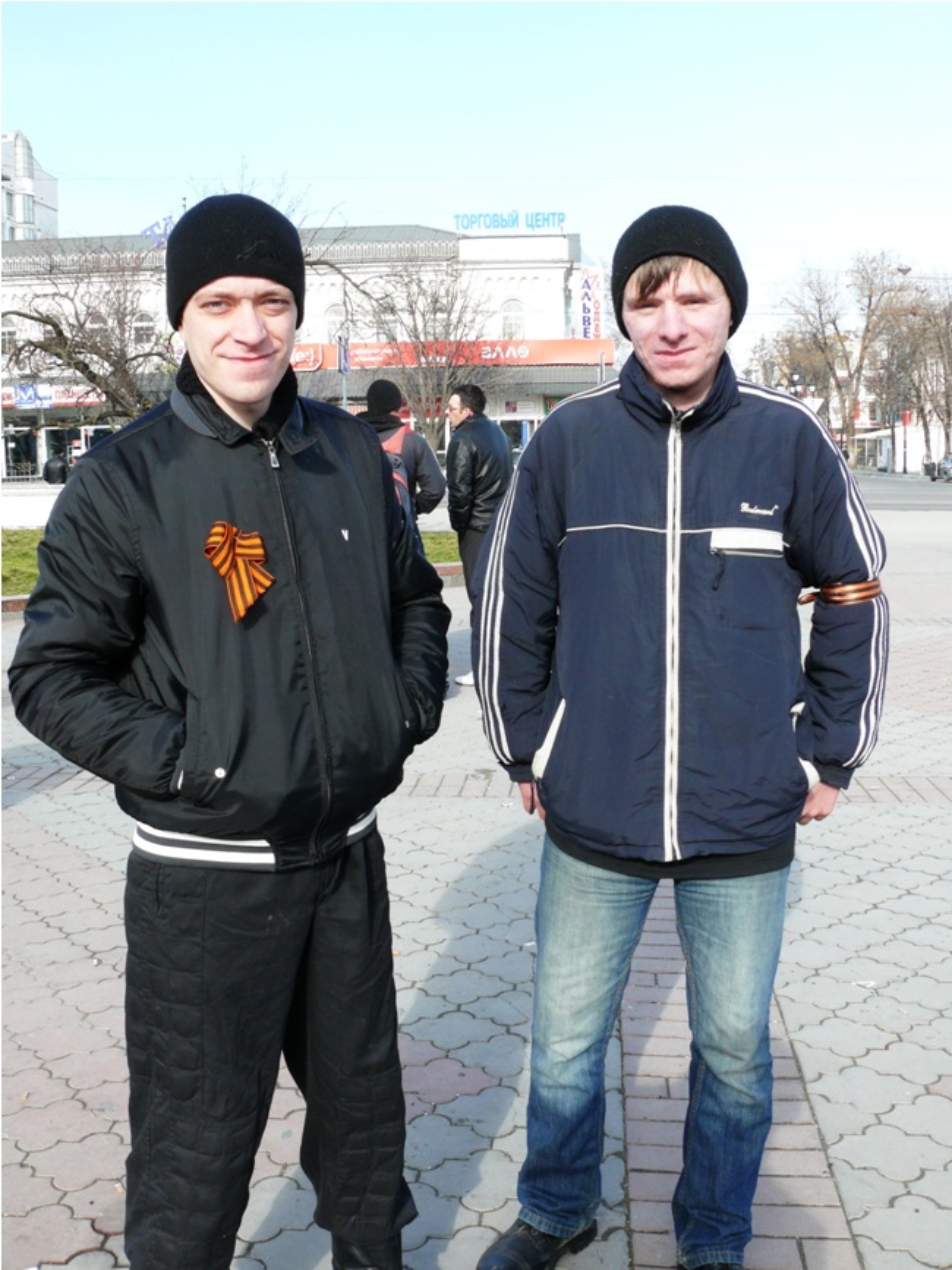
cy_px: 635
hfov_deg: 40.7
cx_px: 476
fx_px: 1284
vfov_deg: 52.6
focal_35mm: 35
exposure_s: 1/200
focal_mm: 7.4
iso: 100
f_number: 5.6
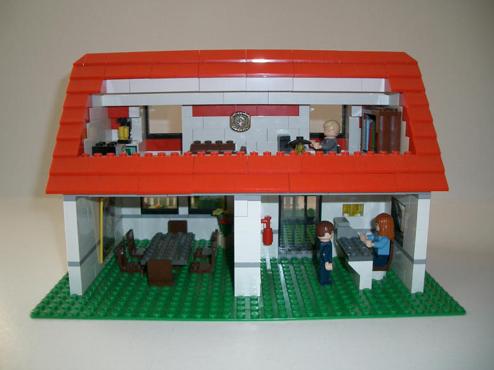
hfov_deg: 51.4
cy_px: 181
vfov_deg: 39.6
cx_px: 243
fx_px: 514
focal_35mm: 36
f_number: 2.6
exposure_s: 1/40
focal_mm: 5.8
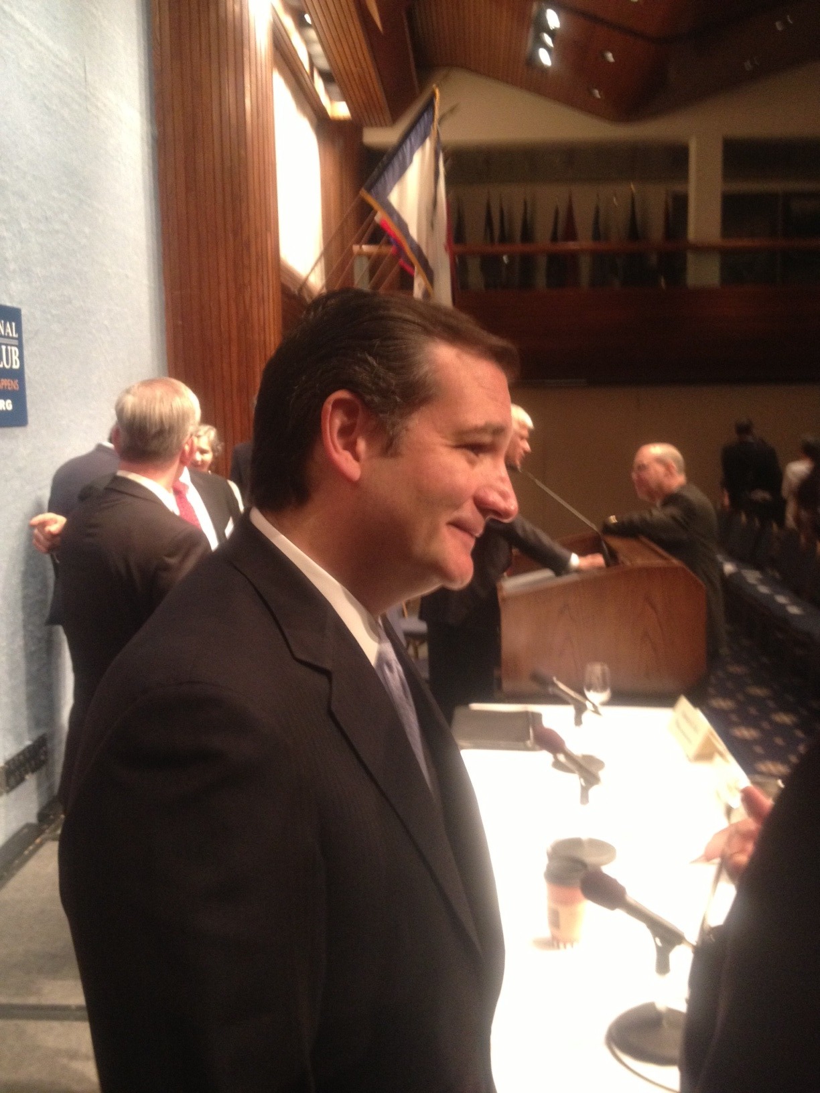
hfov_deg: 40.7
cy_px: 546
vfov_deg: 52.6
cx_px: 410
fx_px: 1105
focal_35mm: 35
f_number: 2.4
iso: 250
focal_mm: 4.28
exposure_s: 1/20
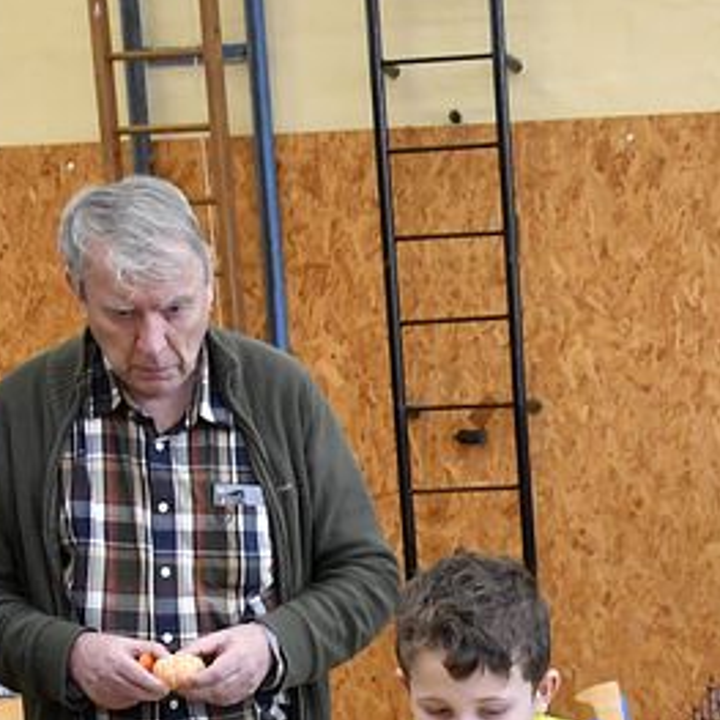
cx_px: 813
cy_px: 821
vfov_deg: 17.9
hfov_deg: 17.9
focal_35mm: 93
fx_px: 2188
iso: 2000
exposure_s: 1/125
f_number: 6.3
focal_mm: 16
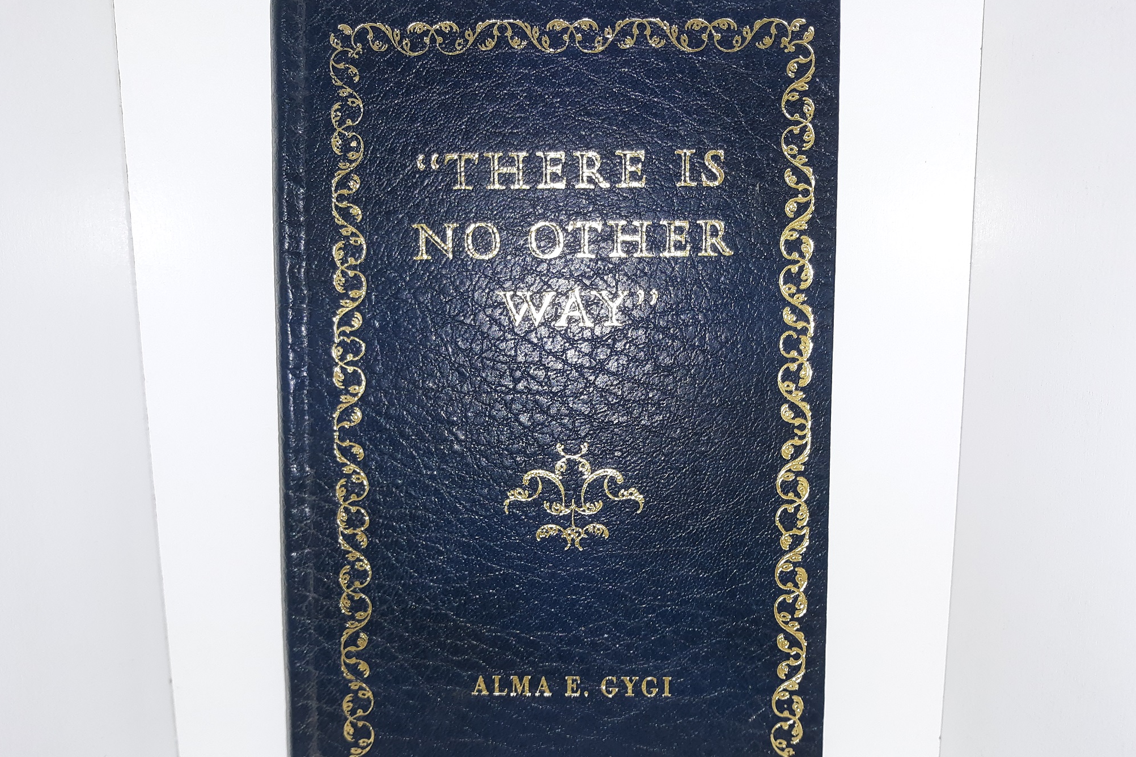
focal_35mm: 30
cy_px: 407
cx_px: 569
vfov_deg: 43.6
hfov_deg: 61.9
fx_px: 947
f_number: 1.7
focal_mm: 3.7
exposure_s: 1/120
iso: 50
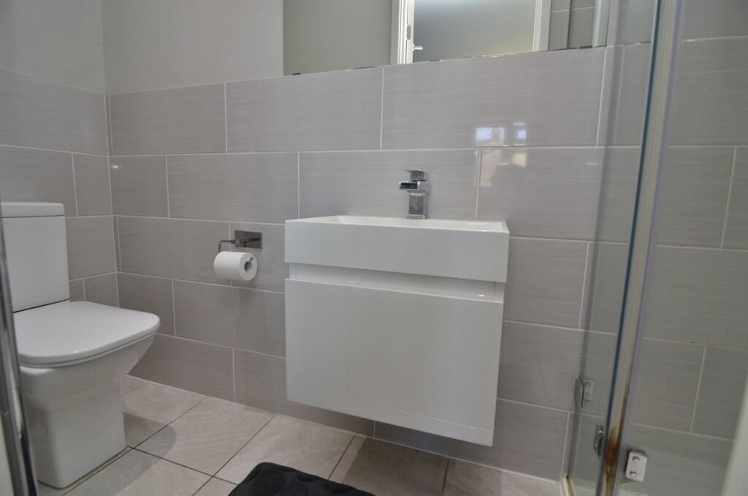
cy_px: 248
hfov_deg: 95.1
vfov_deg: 71.8
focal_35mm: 16
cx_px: 374
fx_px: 342
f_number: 5.6
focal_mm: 11
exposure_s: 1/60
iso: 400
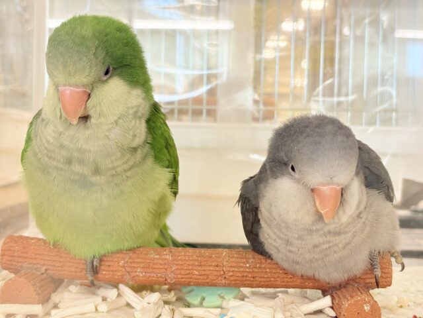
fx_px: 635
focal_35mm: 52
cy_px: 159
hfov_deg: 36.8
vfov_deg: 28.0
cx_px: 212
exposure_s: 1/50
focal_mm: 5.96
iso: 80
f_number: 1.6
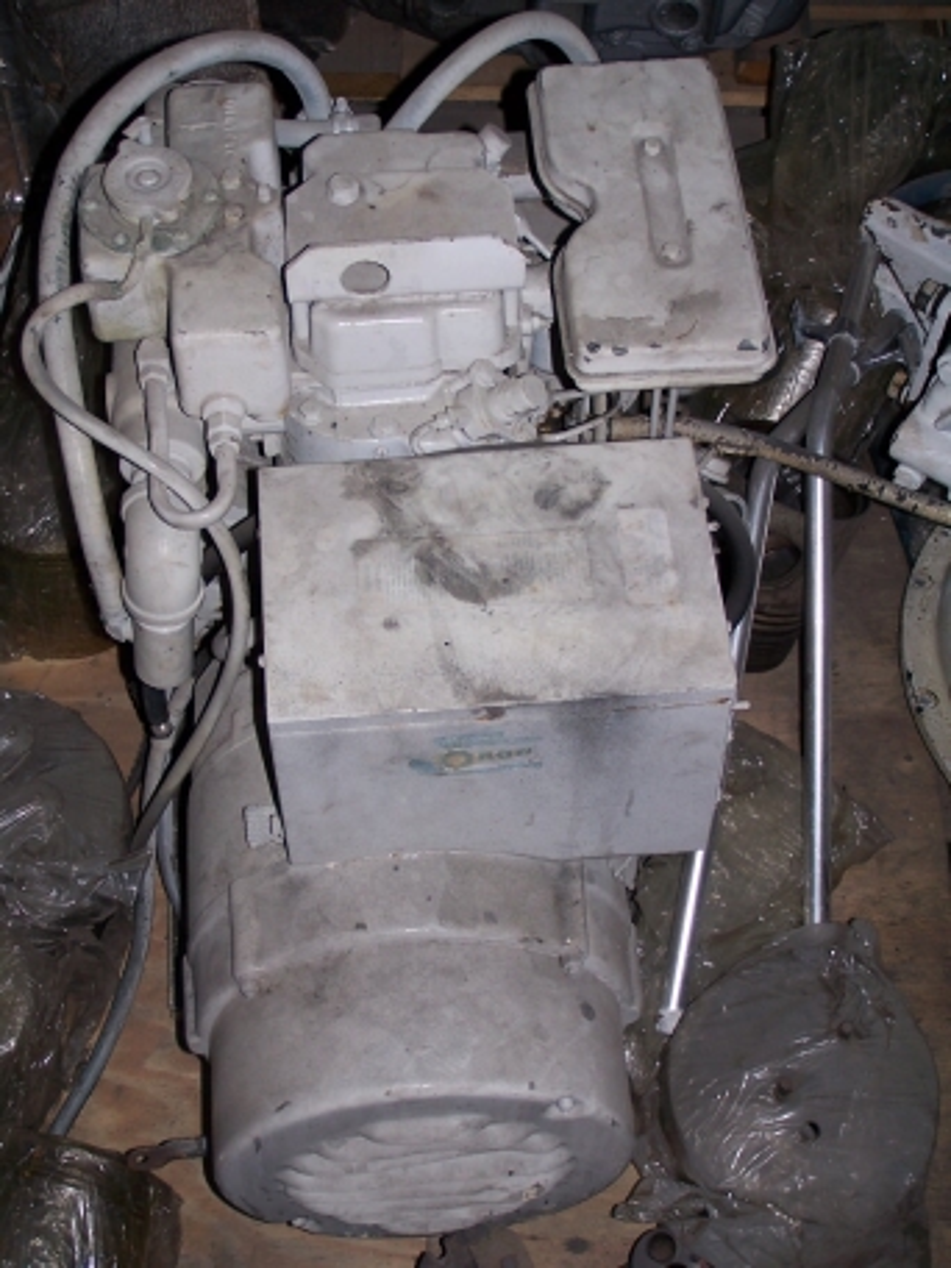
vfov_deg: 30.3
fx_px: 2344
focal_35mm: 64
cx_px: 476
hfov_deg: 22.9
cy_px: 634
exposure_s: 1/60
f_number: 3.2
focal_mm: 10.7
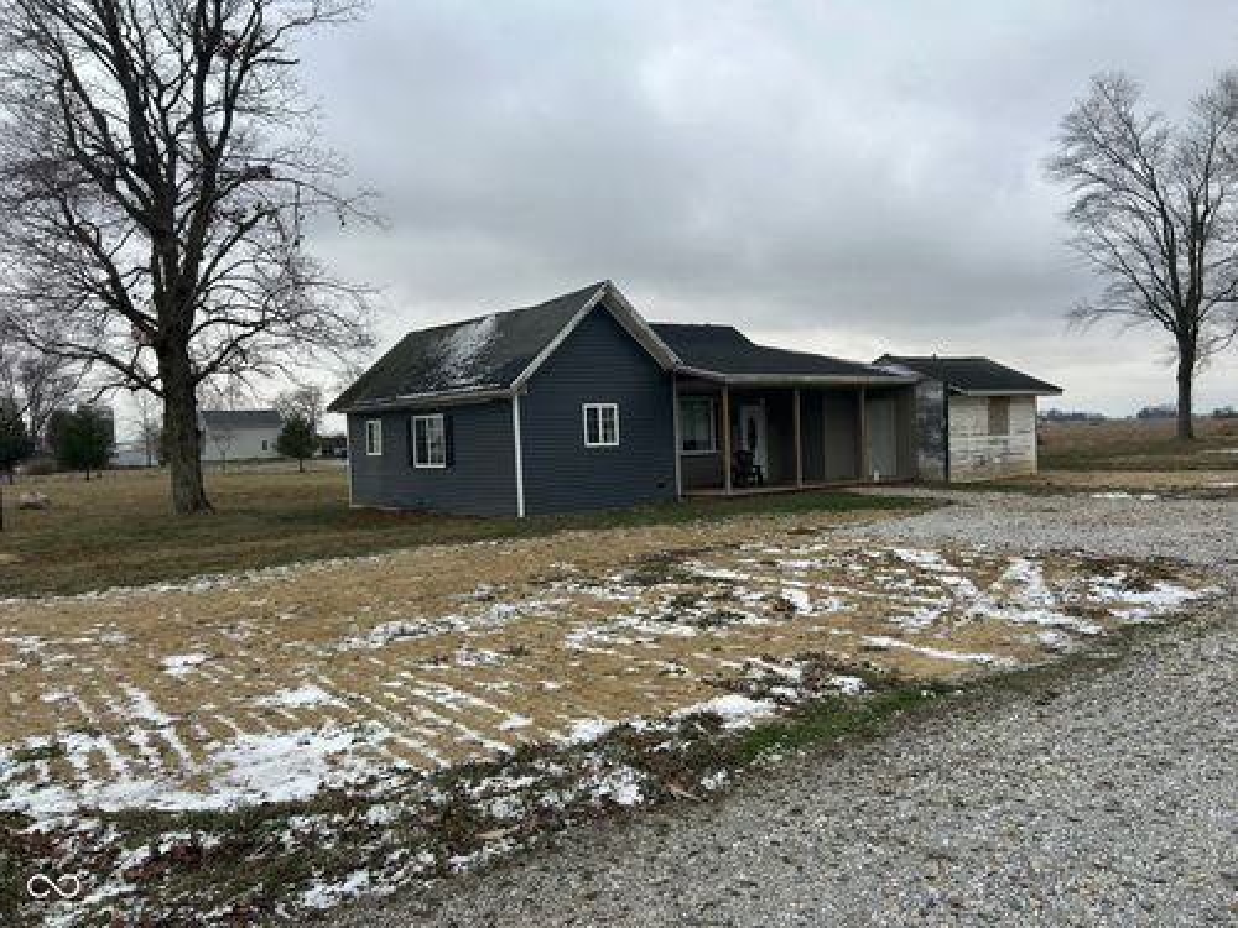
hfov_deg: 67.3
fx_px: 930
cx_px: 619
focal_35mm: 26
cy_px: 464
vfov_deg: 53.1
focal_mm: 5.7
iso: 50
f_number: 1.5
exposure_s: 1/728
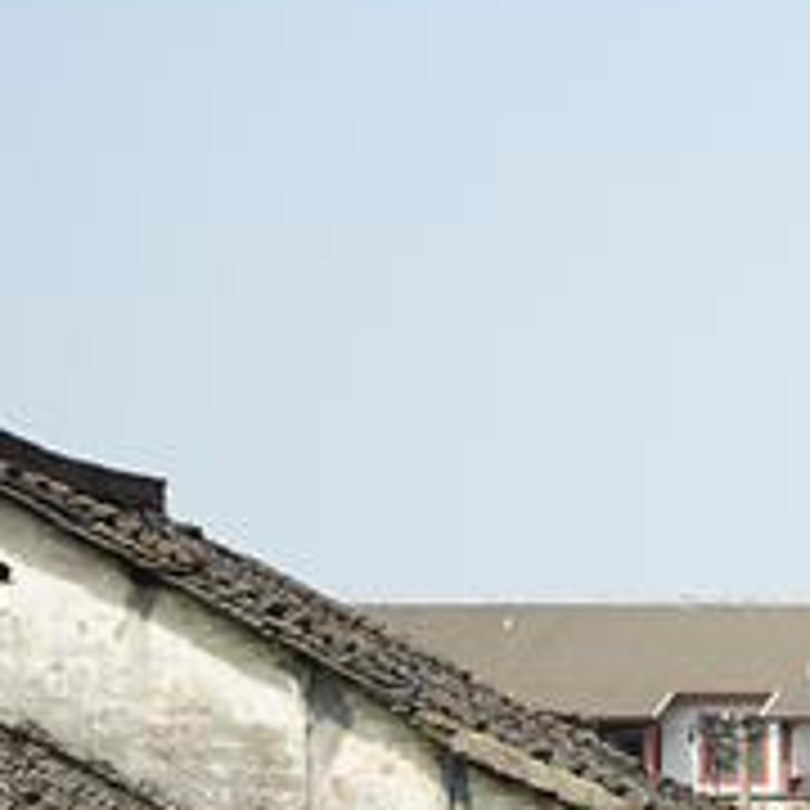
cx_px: 1611
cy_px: 1062
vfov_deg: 11.4
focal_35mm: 149
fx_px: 3945
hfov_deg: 10.7
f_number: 11
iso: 100
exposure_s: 1/80
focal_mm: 42
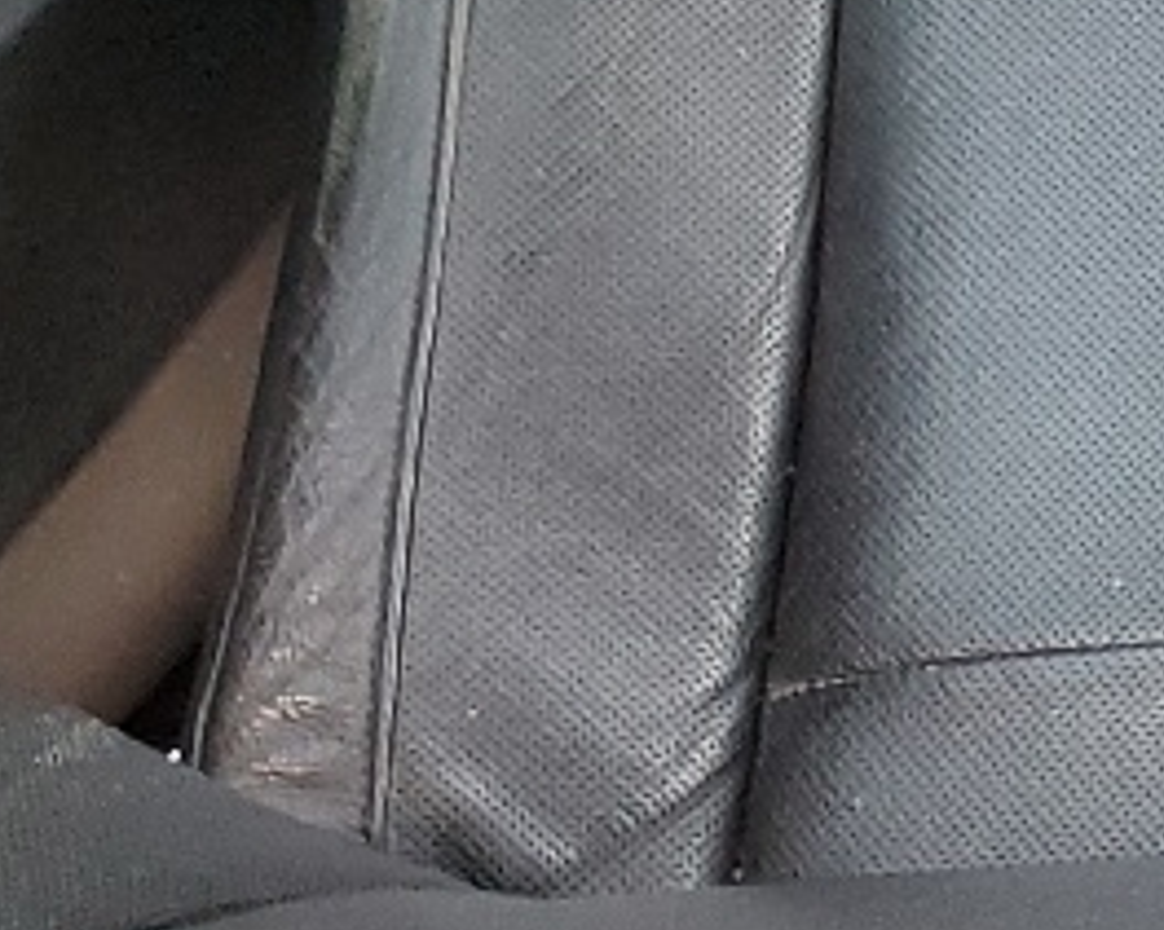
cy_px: -666
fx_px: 5303
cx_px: 3086
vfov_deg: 9.6
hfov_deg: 10.3
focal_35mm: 154
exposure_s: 1/100
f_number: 1.5
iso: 87
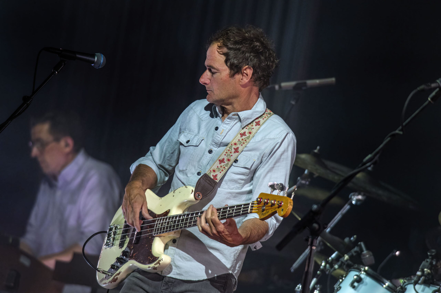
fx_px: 6120
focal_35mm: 500
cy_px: 146
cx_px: 220
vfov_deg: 2.7
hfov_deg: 4.1
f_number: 6.3
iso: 3200
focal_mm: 500
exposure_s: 1/320
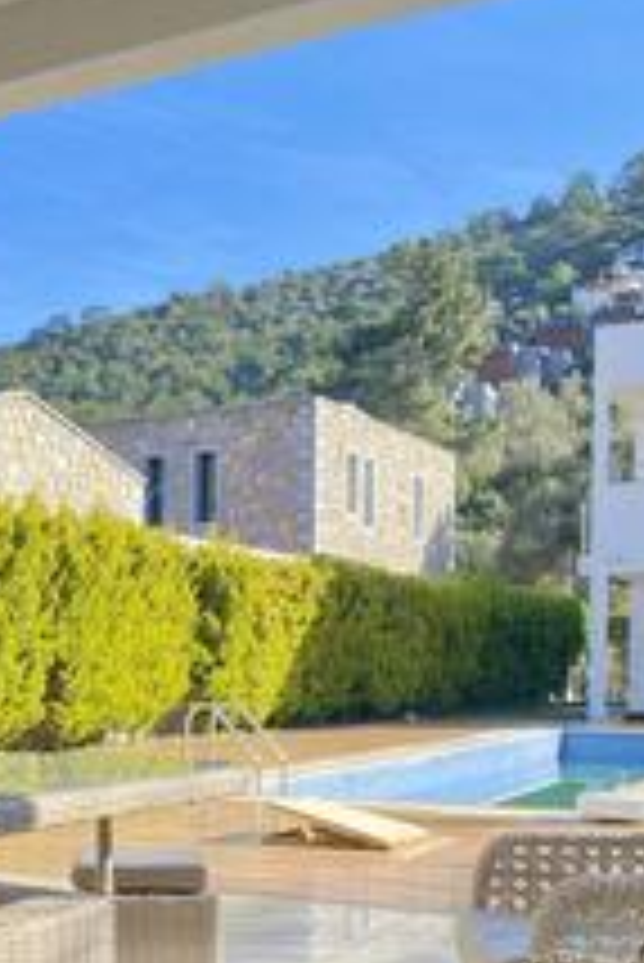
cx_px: -2
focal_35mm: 53
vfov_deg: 36.8
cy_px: 698
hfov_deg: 24.4
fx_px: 1420
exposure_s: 1/557
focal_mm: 4.25
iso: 32
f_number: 1.8
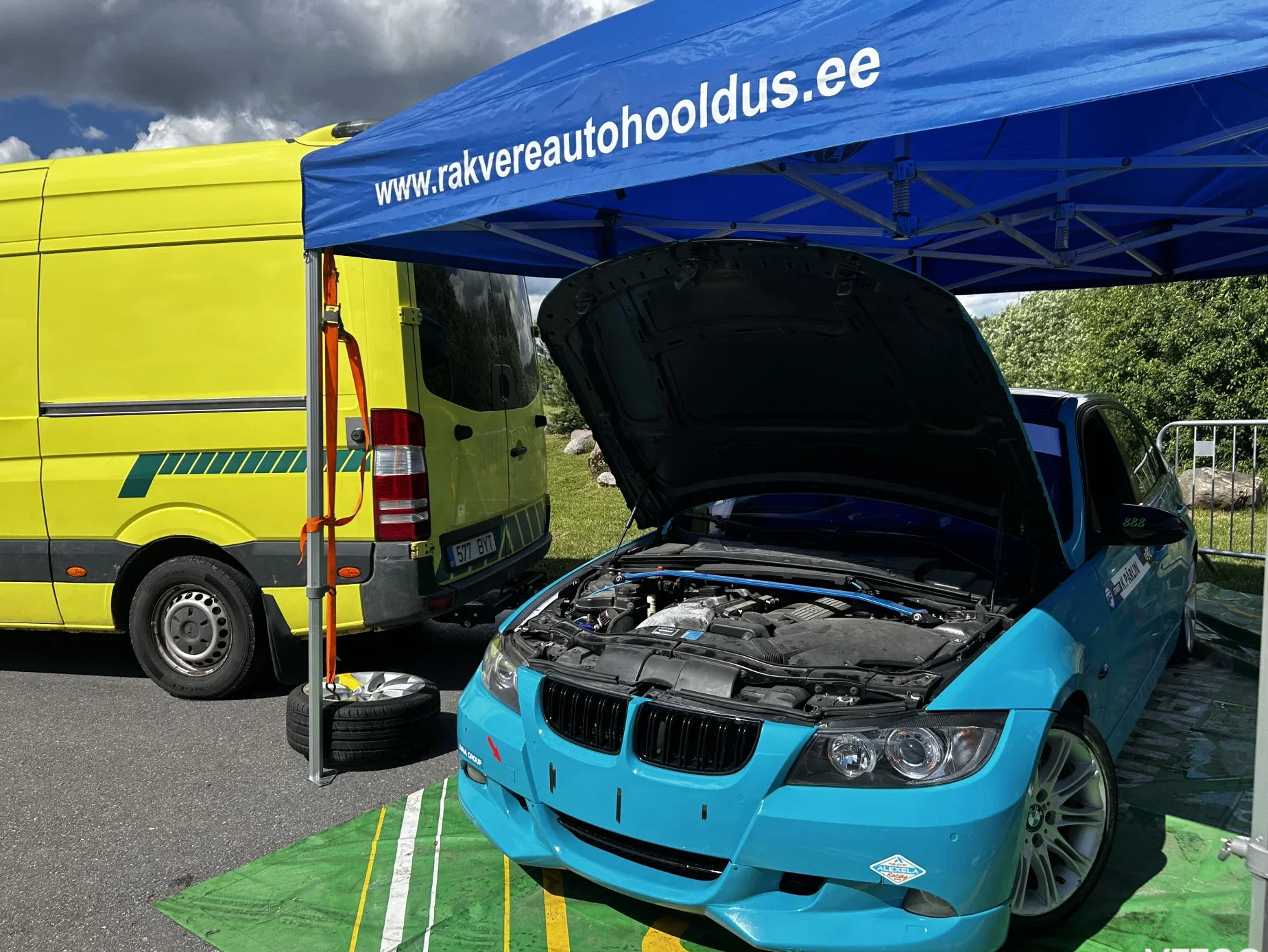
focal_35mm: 27
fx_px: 989
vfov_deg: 51.4
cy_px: 487
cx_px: 612
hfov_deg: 65.3
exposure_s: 1/4444
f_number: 1.5
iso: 50
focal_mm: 5.7
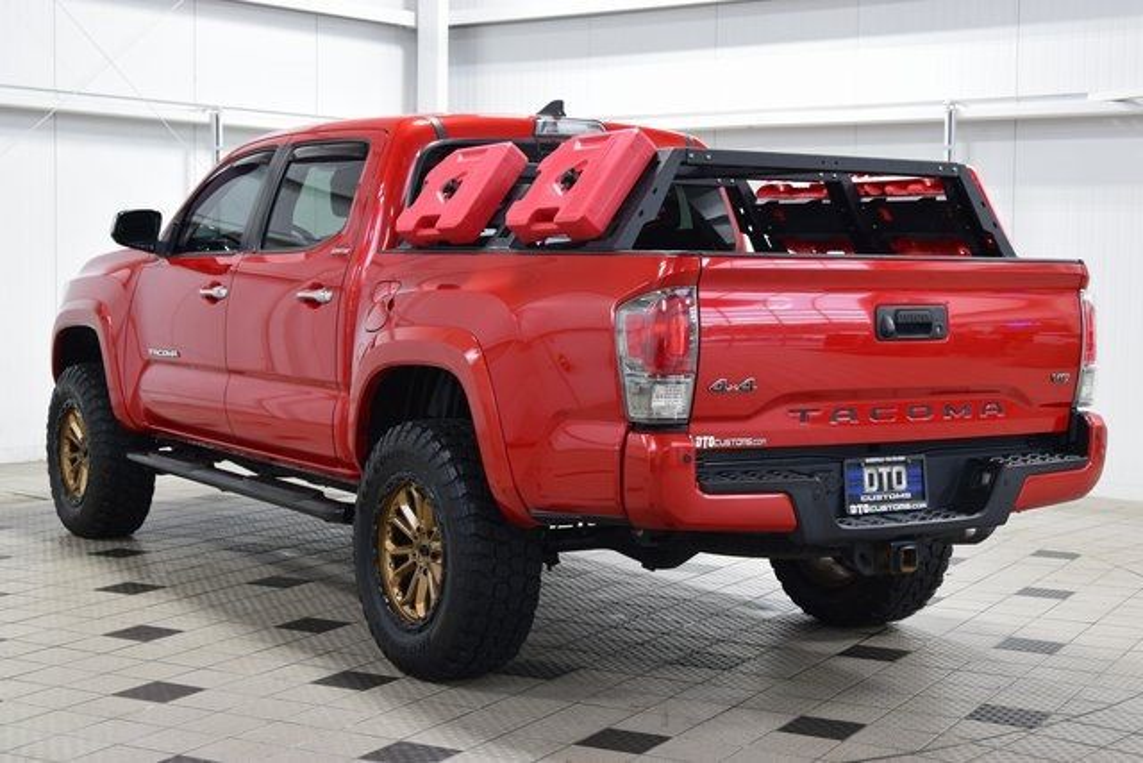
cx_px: 572
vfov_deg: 23.8
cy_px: 382
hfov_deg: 35.0
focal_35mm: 57
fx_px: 1810
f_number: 6.3
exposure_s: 1/15
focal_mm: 38
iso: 720
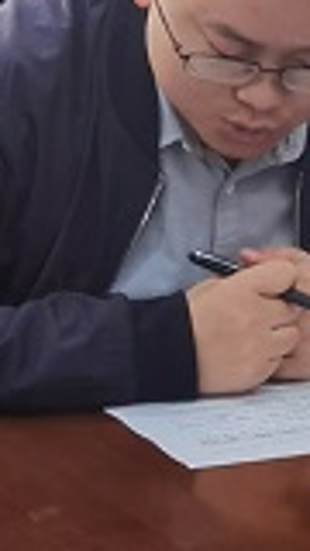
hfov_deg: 5.0
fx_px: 3536
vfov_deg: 8.9
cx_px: 270
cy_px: 207
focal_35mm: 242
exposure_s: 1/67.6
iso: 50
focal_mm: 6.71
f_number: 1.9
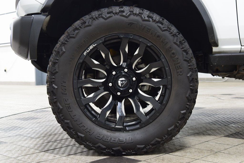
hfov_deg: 35.0
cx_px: 122
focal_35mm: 57
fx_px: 386
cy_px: 82
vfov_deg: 23.8
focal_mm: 38
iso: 1000
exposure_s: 1/15
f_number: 6.3
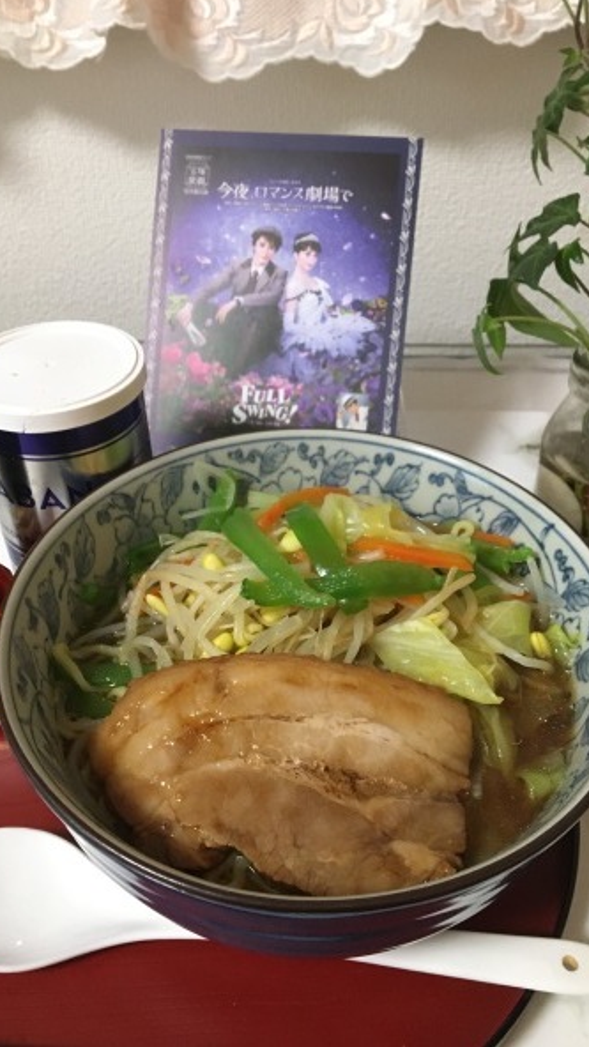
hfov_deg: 36.7
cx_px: 290
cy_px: 518
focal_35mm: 32
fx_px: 888
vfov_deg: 61.0
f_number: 2.2
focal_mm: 4.15
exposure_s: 1/24
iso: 200
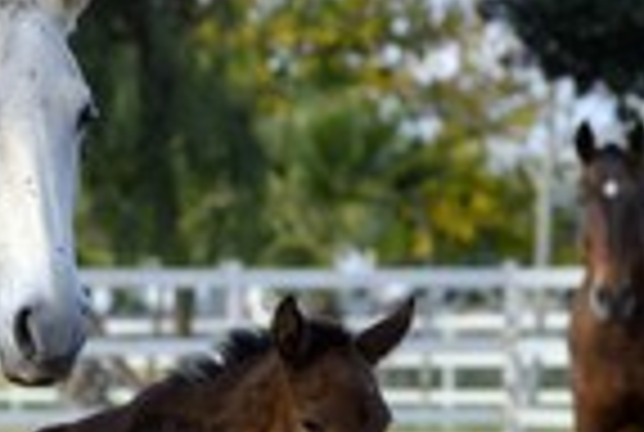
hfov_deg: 5.4
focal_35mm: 381
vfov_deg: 3.6
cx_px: -167
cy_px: 477
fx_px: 6830
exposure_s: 1/400
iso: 200
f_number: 5.6
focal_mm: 130
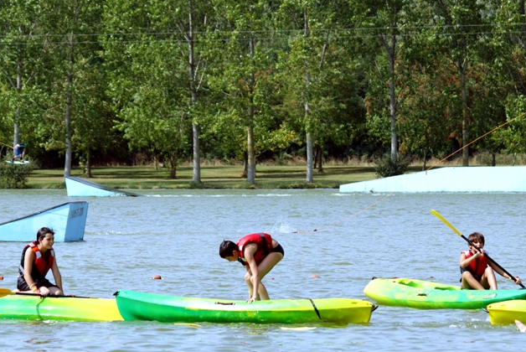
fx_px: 4651
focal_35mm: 318
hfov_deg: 6.5
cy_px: 173
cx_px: 302
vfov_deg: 4.3
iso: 100
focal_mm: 130
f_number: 5.6
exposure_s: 1/400
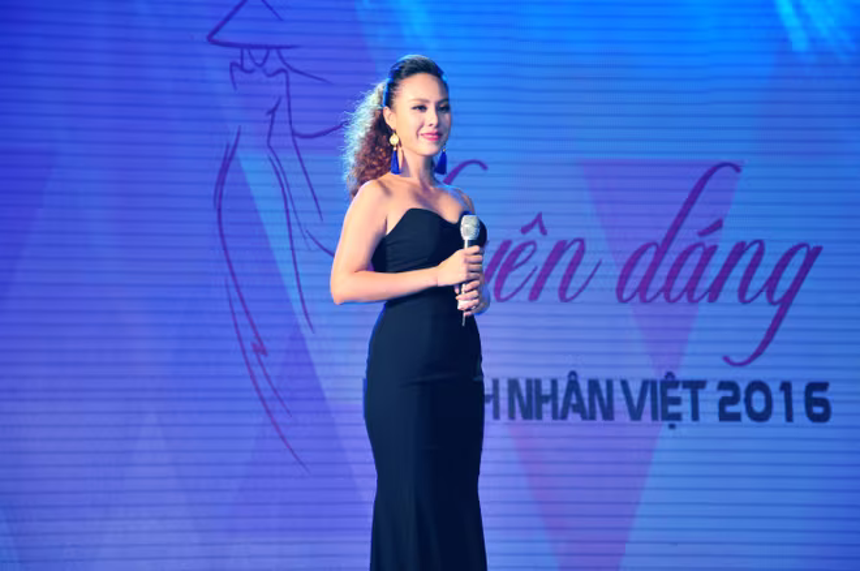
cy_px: 286
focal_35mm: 138
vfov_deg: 9.9
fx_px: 3292
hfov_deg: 14.9
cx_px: 430
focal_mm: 92
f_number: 5.6
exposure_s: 1/125
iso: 500
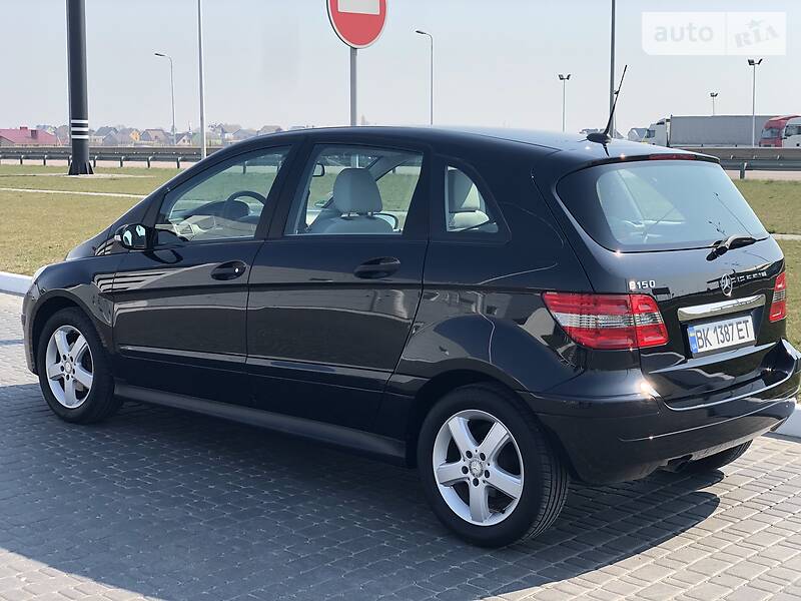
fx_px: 1203
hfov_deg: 36.8
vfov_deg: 28.0
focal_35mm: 52
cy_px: 300
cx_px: 400
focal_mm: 6
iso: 16
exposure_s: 1/585
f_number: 2.4
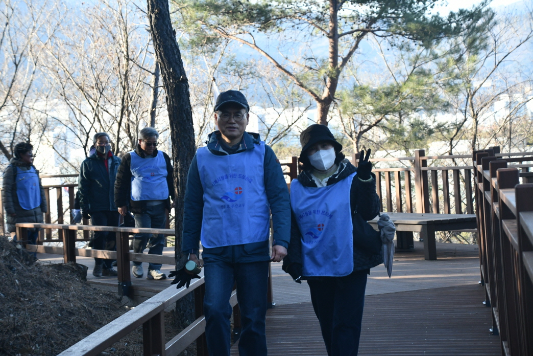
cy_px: 178
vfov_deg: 14.7
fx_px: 1377
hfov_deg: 21.9
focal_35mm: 93
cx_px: 266
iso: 1000
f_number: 5
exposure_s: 1/250
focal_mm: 62
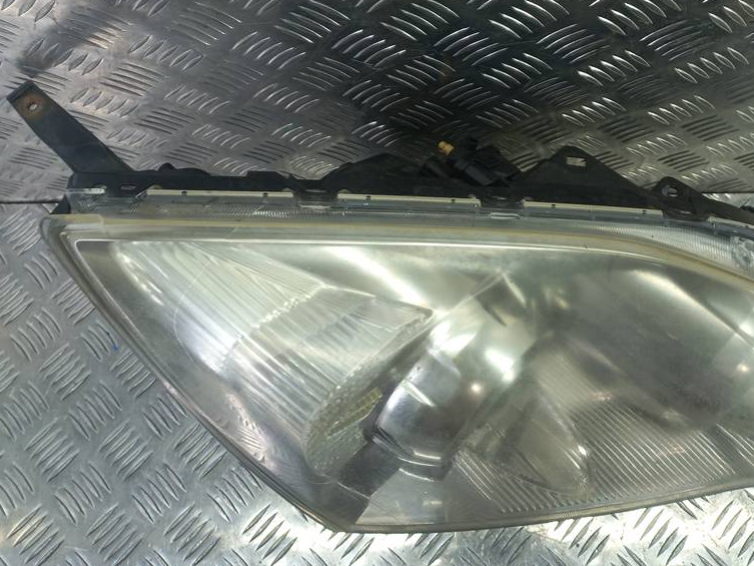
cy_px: 195
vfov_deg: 41.3
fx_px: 741
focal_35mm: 34
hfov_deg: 53.9
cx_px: 412
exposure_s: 1/50
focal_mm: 4.6
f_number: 1.8
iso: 50
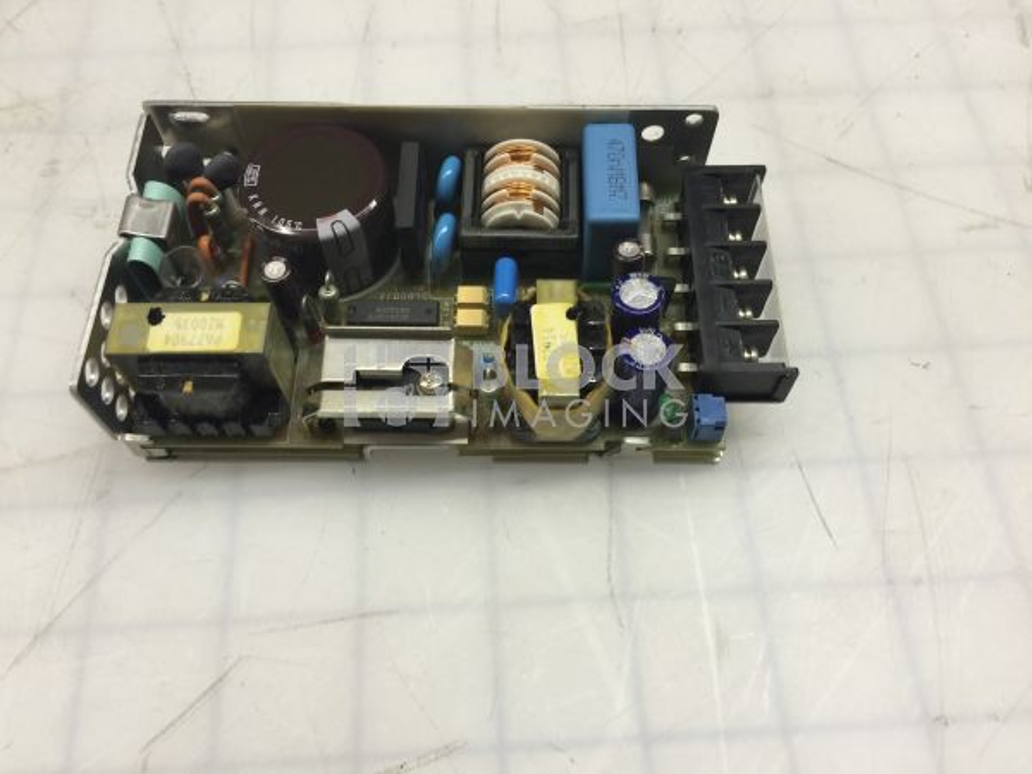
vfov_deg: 48.2
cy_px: 387
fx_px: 865
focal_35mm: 29
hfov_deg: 61.7
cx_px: 516
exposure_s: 1/15
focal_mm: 4.15
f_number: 2.2
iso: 32
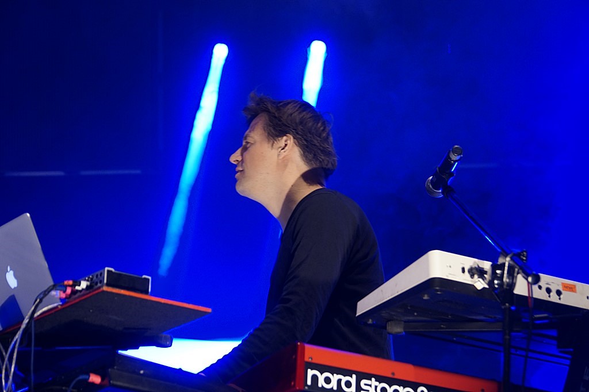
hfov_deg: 17.1
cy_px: 196
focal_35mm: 120
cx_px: 294
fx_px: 1963
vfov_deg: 11.4
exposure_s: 1/60
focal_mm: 80
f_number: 4.5
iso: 500
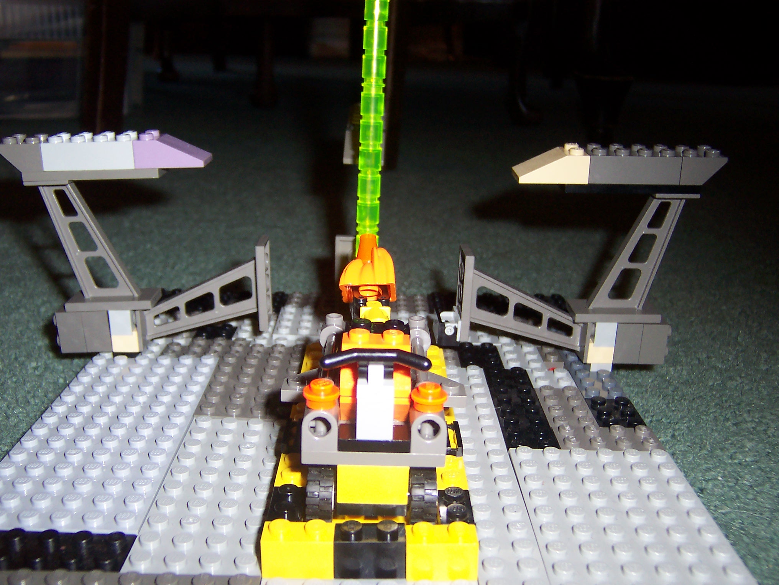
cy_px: 292
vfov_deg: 39.7
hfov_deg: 51.4
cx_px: 390
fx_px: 810
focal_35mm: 36
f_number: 2.8
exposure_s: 1/60
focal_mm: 5.6
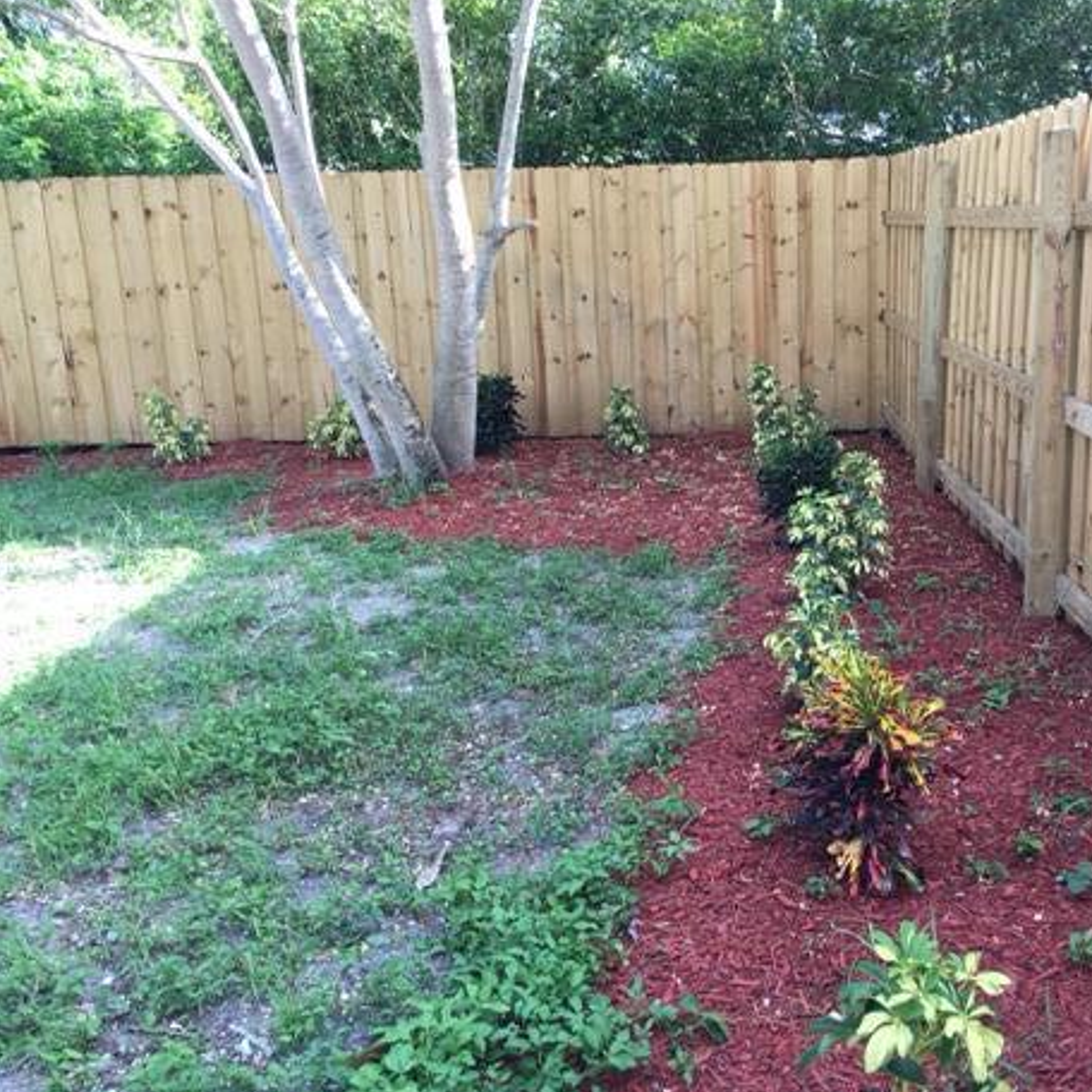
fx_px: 1285
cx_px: 687
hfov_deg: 45.6
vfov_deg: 46.0
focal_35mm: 36
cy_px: 556
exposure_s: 1/120
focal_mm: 4.15
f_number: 2.2
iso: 40
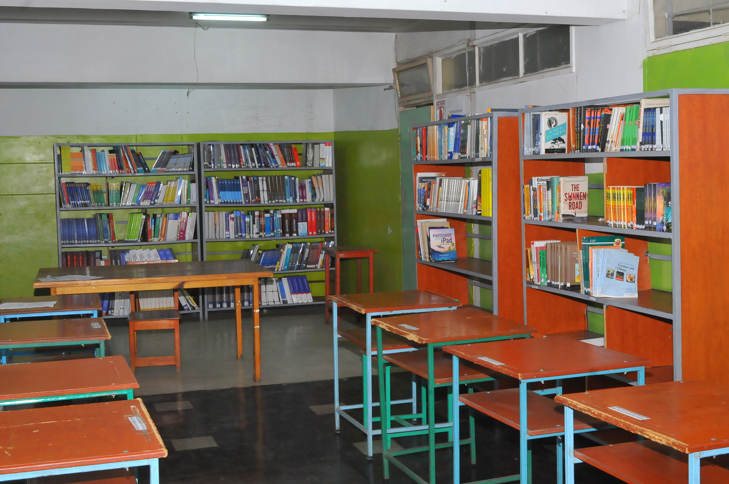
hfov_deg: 41.2
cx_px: 364
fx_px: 971
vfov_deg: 28.0
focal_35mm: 48
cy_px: 242
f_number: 11
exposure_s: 1/80
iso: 1600
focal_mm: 32
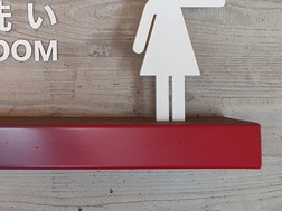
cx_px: -50
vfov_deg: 23.4
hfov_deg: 27.7
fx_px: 505
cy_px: 56
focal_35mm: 62
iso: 250
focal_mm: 4.32
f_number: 2.4
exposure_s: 1/40
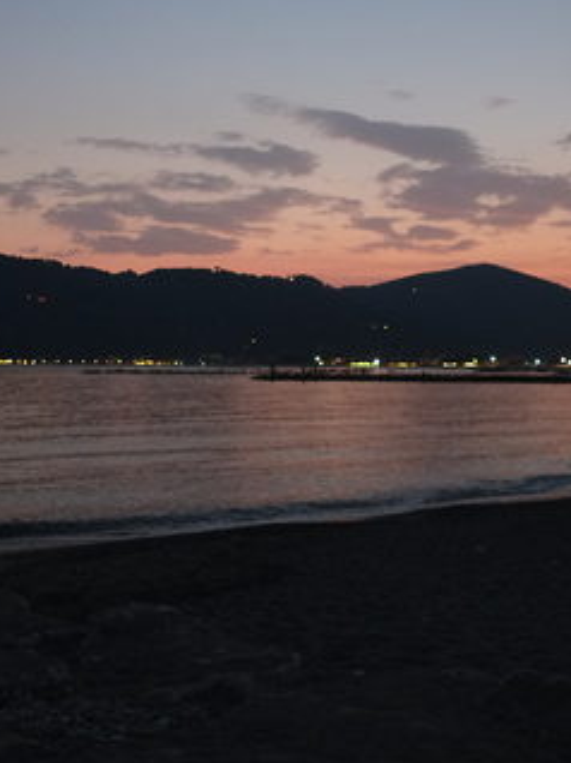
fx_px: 1079
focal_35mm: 49
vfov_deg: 38.9
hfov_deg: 29.6
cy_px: 346
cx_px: 297
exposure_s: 1/26
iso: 1600
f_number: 2
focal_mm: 18
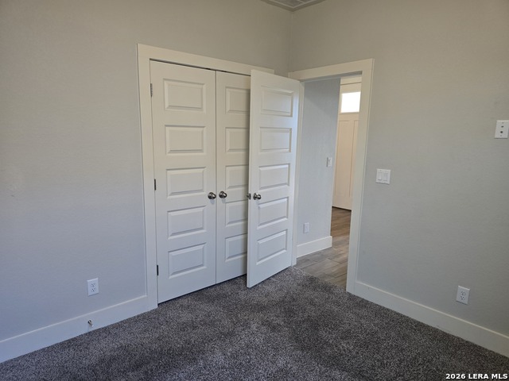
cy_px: 190
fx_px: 338
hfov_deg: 73.9
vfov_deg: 58.9
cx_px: 254
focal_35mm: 23
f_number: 1.7
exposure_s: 1/120
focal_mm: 6.3
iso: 320
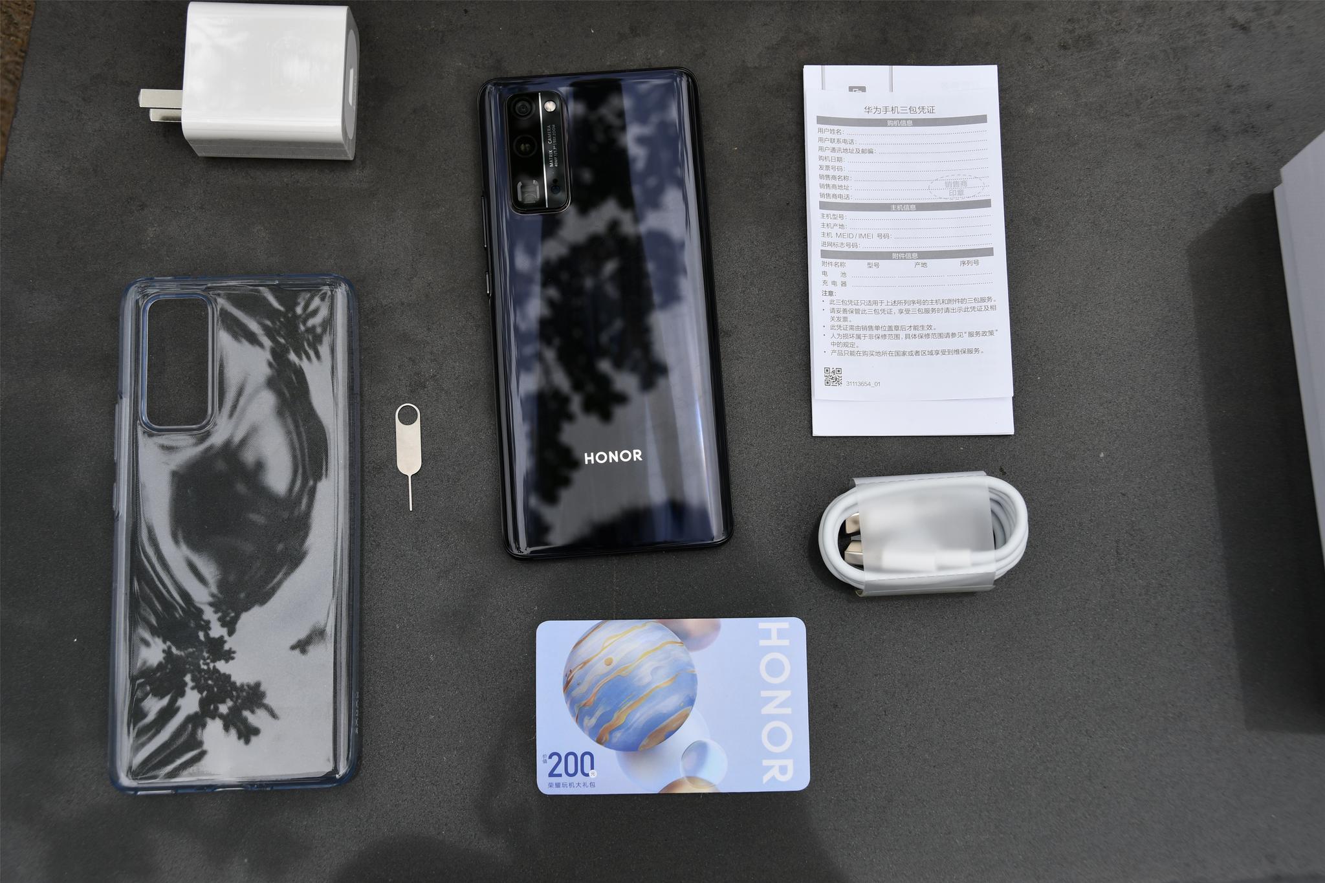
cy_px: 442
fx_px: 1766
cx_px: 662
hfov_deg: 41.1
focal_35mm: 48
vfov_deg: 28.1
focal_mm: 32
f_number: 8
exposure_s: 1/250
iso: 125
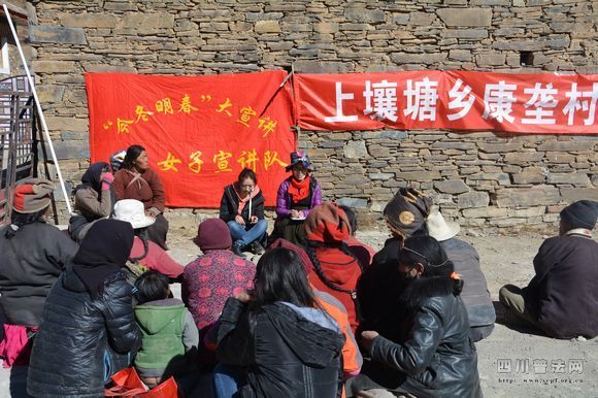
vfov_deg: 29.8
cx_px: 299
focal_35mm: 45
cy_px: 199
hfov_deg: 43.6
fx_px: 747
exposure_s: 1/250
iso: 100
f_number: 8
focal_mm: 30
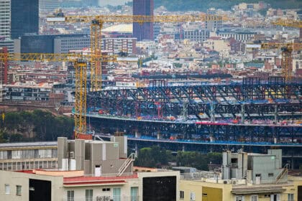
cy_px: 100
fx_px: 3355
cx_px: 151
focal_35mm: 400
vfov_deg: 3.4
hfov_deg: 5.2
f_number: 5.6
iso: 500
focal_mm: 400
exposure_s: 1/400
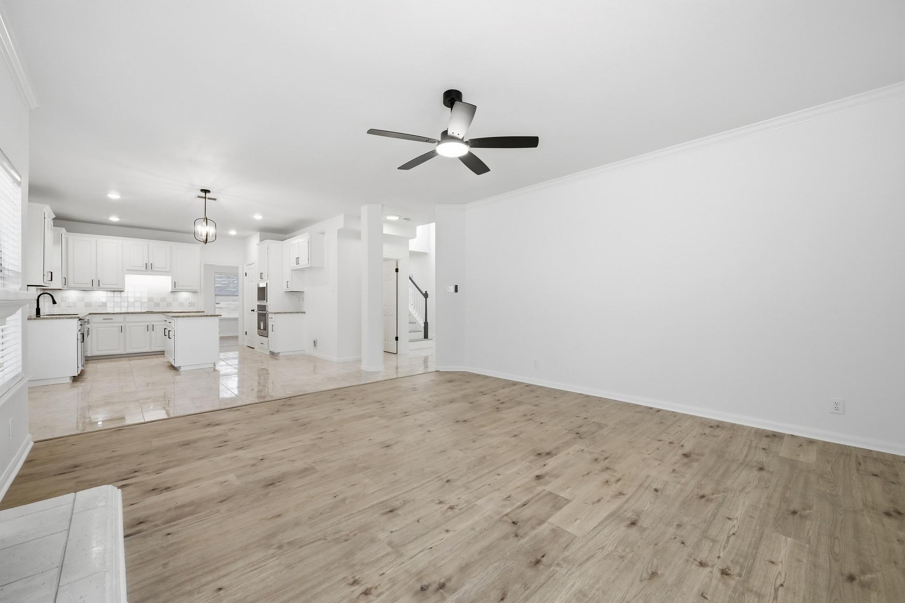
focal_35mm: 14
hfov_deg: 104.3
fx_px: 352
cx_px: 452
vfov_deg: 81.2
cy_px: 302
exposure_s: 1/800
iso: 800
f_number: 8
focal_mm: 14
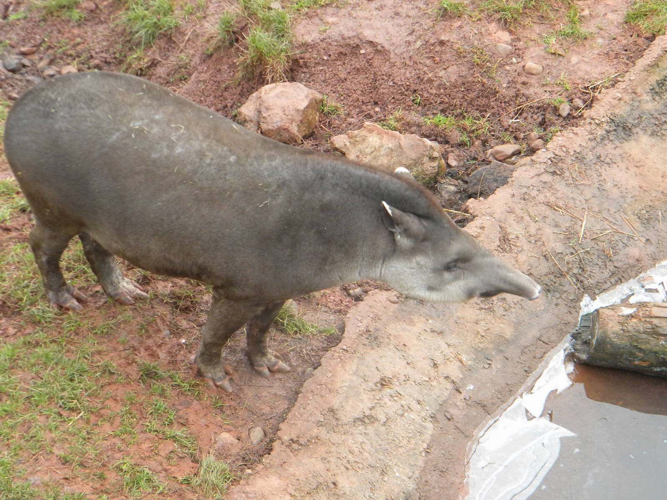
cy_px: 250
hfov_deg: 18.7
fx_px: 2023
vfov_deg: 14.1
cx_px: 334
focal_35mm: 105
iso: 249
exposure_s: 1/60
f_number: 4.7
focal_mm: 19
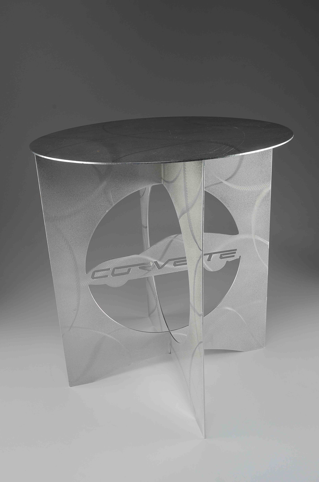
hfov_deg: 36.7
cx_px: 160
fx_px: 481
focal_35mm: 36
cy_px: 241
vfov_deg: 53.2
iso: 100
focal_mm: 24
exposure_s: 1/80
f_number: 13
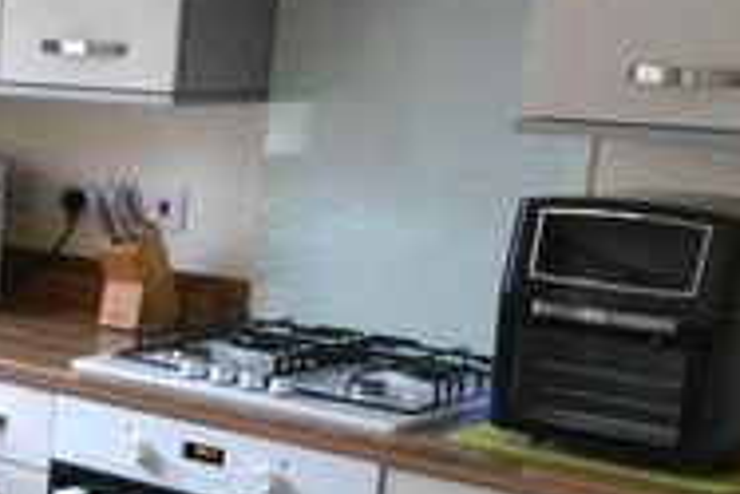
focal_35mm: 82
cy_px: 377
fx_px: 1687
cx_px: -174
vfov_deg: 16.6
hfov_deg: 22.6
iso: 2200
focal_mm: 10
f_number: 3.5
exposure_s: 1/60
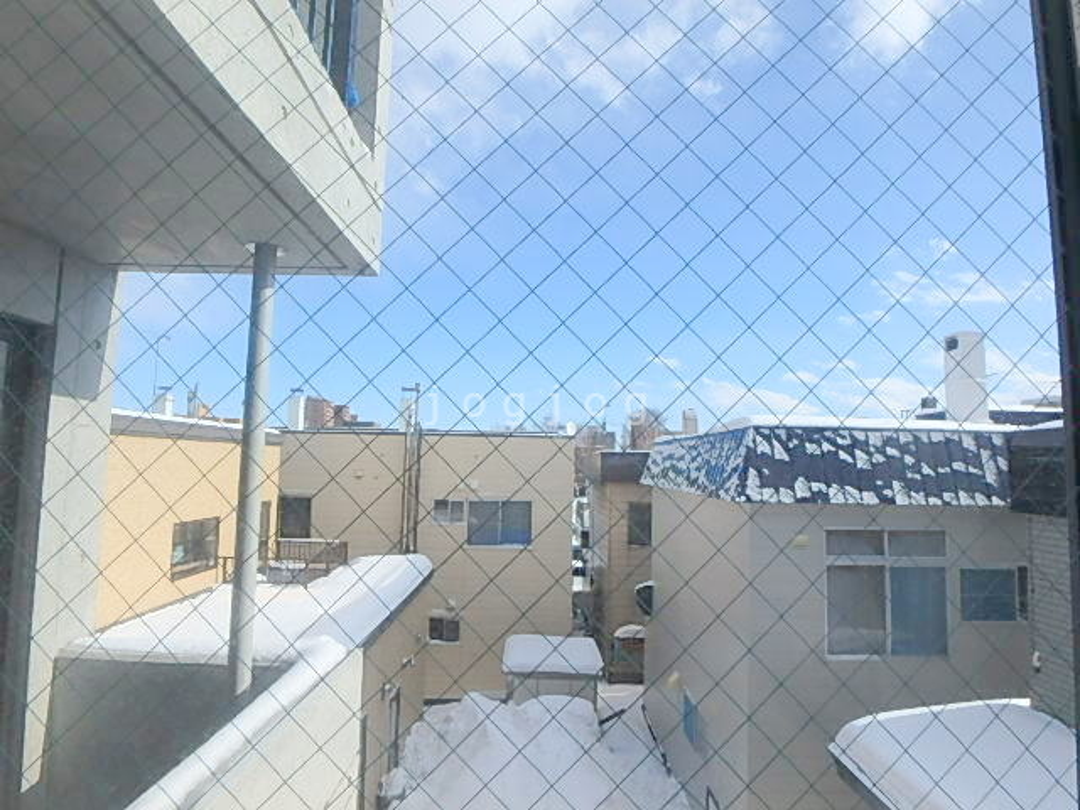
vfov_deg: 63.4
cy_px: 405
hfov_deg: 79.0
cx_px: 540
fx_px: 655
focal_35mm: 21
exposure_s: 1/640
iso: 125
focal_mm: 3.7
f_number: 6
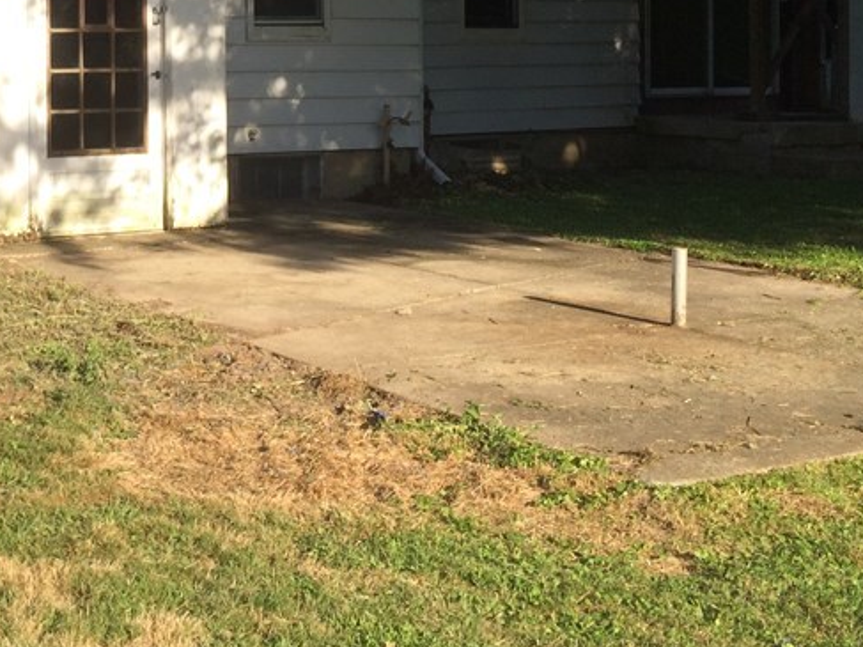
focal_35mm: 61
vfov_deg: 23.3
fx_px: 1520
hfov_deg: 30.4
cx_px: 92
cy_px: 57
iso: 32
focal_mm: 4.15
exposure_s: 1/855
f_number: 2.2
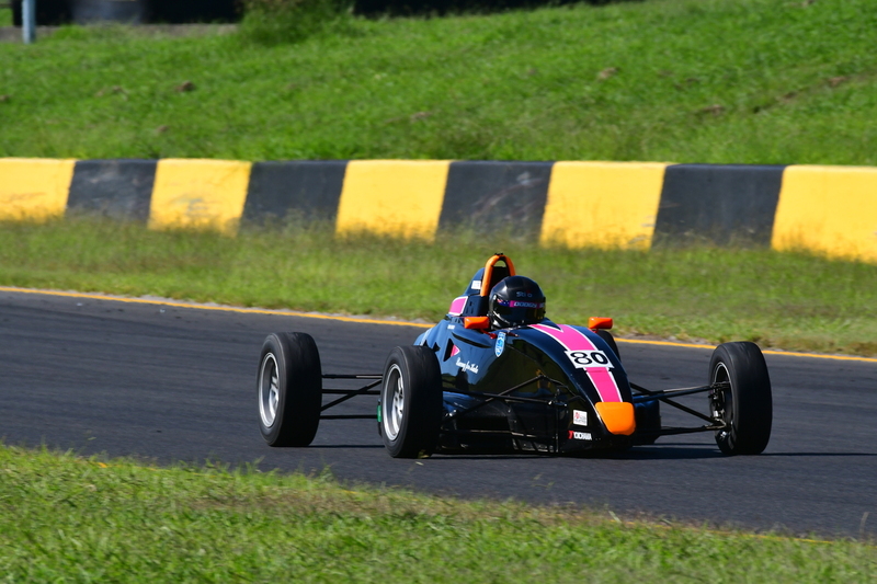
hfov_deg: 3.0
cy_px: 292
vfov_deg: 2.0
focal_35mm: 690
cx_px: 438
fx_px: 16805
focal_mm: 460
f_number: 13
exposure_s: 1/640
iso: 500
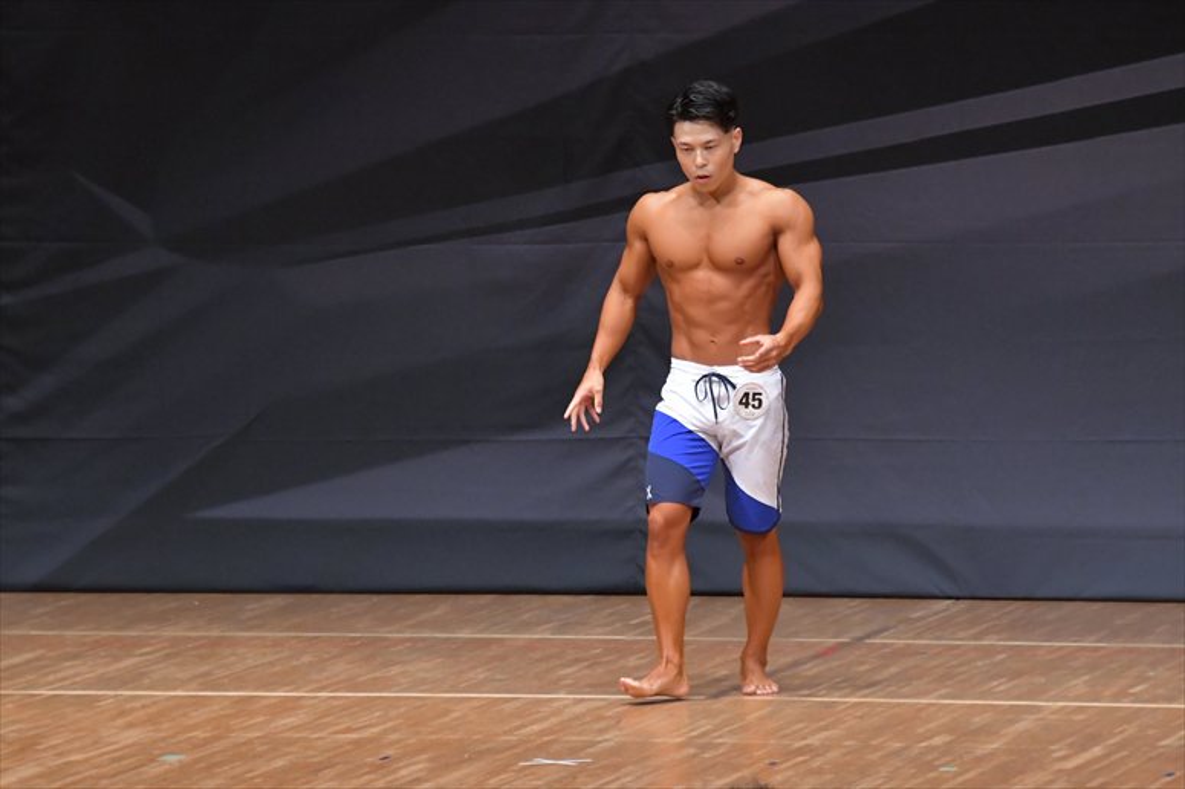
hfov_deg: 7.2
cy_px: 394
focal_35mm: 285
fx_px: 9377
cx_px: 592
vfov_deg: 4.8
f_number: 5.6
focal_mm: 190
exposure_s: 1/400
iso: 6400
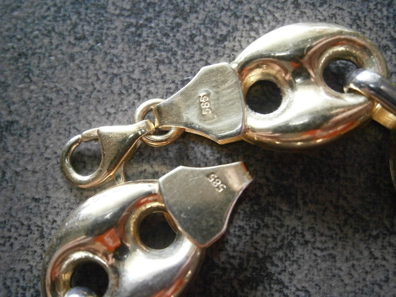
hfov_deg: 40.4
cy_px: 148
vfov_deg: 30.9
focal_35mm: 47
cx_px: 198
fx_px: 538
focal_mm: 8.3
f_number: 3.4
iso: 800
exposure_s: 1/60
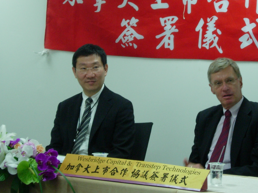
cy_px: 59
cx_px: 172
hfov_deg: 12.2
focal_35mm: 162
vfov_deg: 9.1
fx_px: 1207
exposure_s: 1/32
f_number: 4.9
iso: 183
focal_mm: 23.4
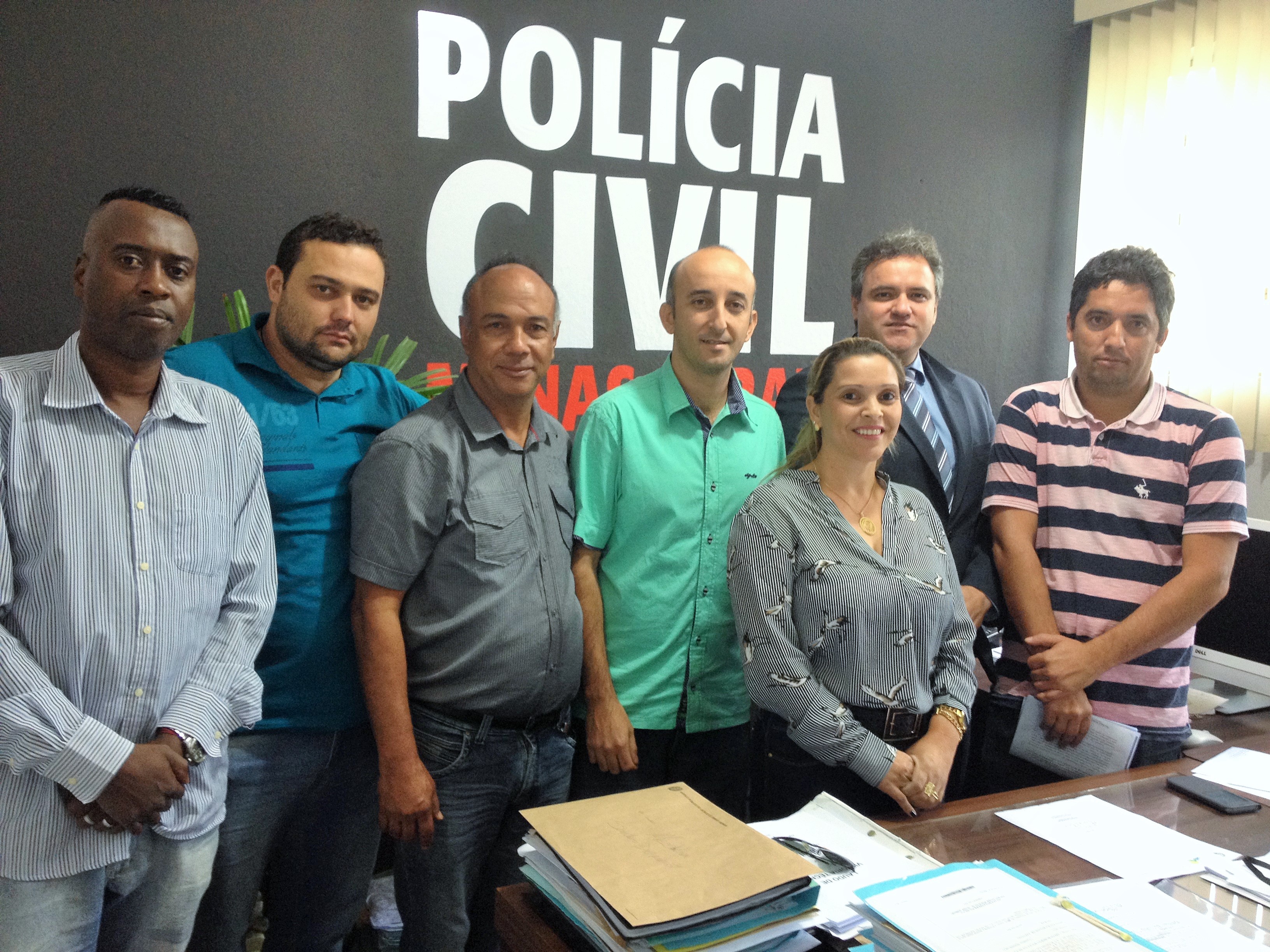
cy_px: 476
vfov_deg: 40.7
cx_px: 635
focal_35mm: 35
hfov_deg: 52.6
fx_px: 1284
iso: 125
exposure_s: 1/20
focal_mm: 4.28
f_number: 2.4
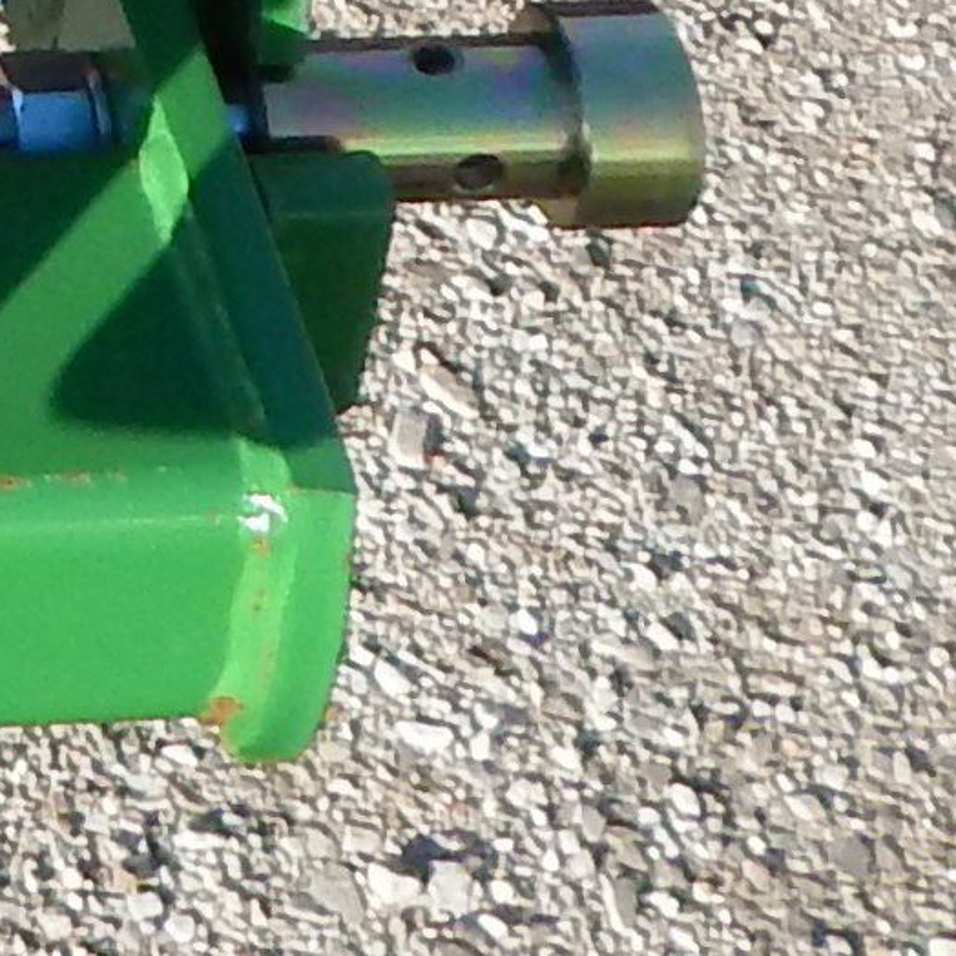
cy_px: -1950
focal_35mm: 171
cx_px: -1266
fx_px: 5343
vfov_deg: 8.5
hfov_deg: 9.3
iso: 125
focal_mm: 4
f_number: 3
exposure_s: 1/800
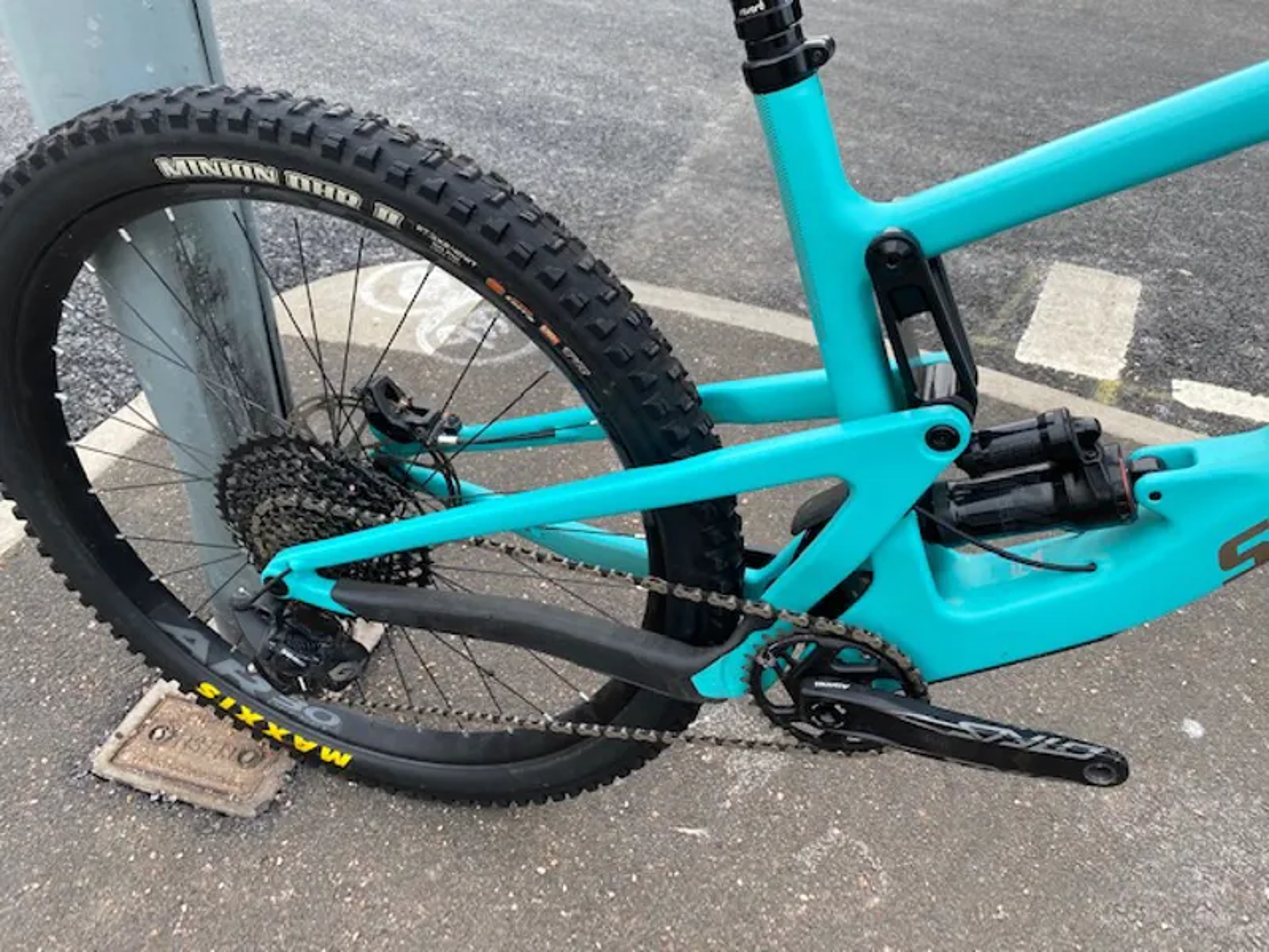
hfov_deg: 67.3
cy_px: 476
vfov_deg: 53.1
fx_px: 953
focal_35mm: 26
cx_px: 634
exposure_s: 1/158
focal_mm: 4.25
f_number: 1.8
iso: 32
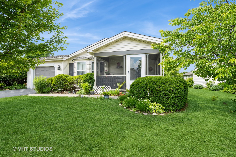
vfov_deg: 73.7
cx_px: 118
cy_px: 78
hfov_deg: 96.7
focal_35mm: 16
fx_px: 105
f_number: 8
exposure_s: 1/100
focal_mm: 16
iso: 200
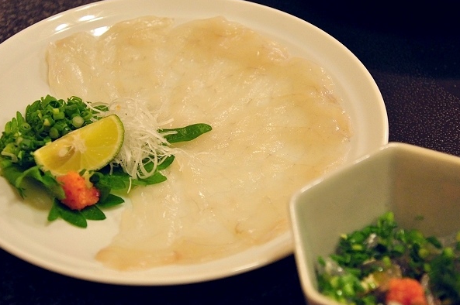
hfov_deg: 20.0
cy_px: 153
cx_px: 230
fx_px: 1302
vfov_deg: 13.4
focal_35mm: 102
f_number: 5.3
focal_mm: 62
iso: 1600
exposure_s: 1/40
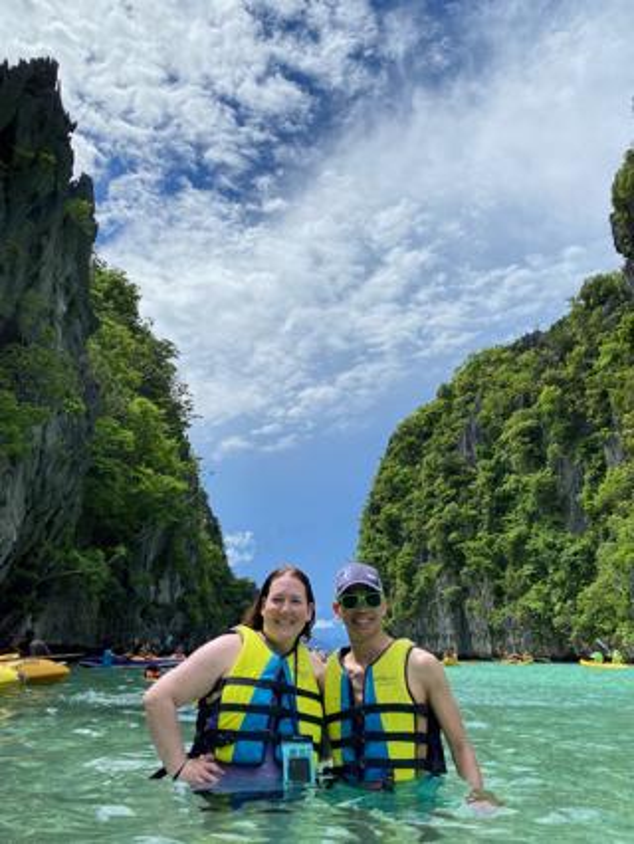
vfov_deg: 67.3
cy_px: 422
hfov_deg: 53.1
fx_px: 634
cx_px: 317
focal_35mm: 26
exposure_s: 1/5747
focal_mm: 4.25
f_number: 1.8
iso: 32
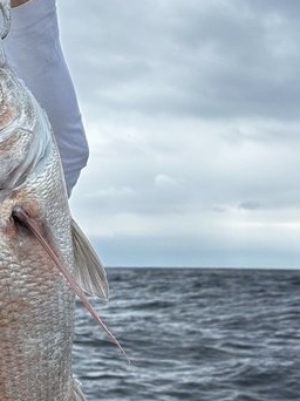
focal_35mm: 60
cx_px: -42
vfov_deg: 30.2
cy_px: 390
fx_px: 694
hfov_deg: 22.8
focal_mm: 6.86
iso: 80
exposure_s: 1/1453
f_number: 1.78
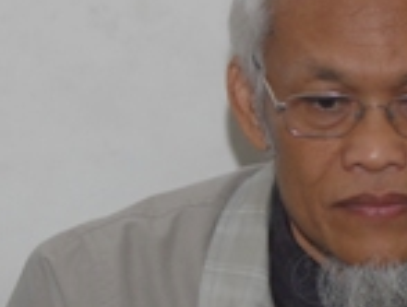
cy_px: 221
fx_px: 4137
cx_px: -44
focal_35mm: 351
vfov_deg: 4.3
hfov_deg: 5.6
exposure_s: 1/40
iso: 400
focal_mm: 80
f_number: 3.5
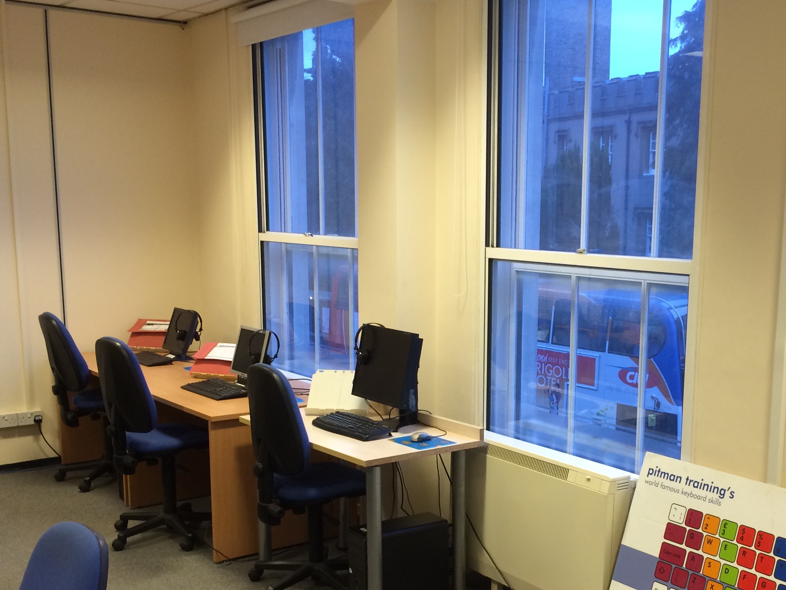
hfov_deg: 42.5
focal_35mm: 44
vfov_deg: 32.6
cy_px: 391
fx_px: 999
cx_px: 509
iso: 125
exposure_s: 1/33
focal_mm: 4.15
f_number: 2.2
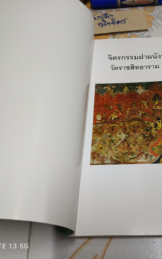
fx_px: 240
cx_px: 124
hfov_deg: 36.3
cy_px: 130
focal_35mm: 34
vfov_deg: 56.7
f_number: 1.7
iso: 1045
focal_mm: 5.31
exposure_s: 1/50
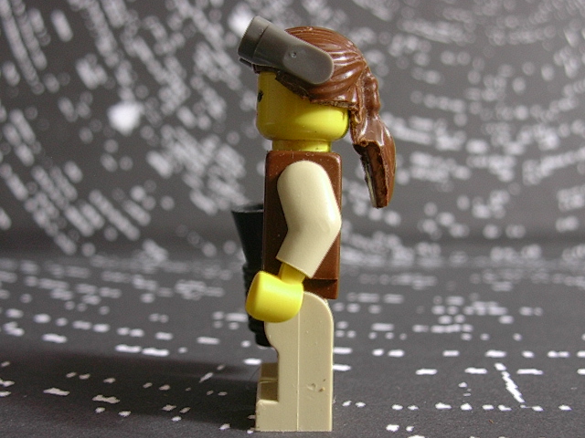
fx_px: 760
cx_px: 292
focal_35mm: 45
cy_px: 219
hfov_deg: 42.1
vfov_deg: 32.2
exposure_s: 1/13
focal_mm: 6.7
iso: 70
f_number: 2.9
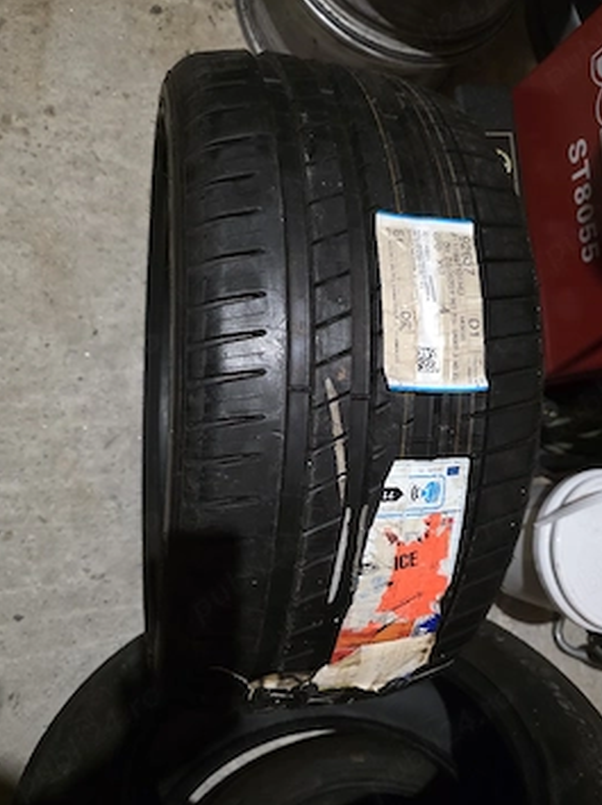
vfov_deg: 67.3
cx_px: 309
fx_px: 604
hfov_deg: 53.0
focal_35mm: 26
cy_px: 414
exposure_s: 1/33.4
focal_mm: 6.3
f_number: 1.7
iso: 1250
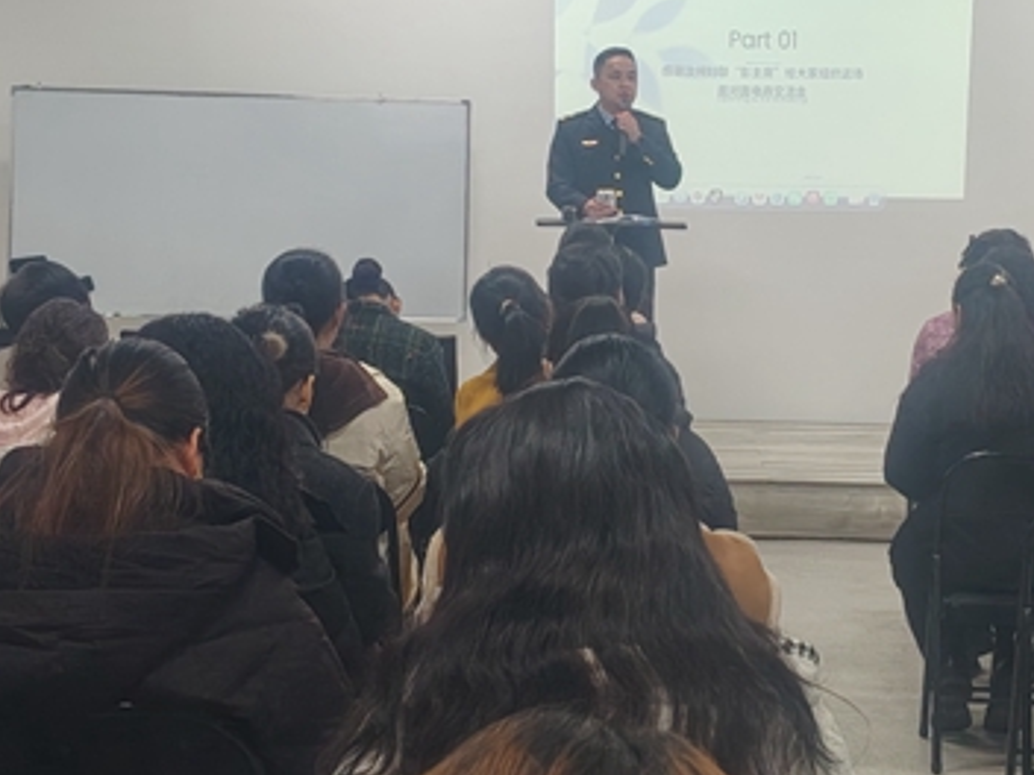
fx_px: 2599
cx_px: 684
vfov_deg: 16.9
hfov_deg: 22.4
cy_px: 220
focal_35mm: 87
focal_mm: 4.84
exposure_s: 1/100
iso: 267
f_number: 1.88
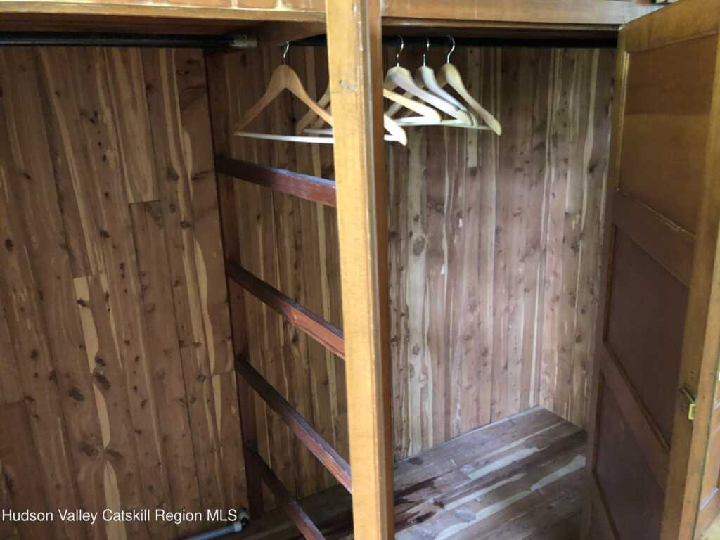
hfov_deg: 63.4
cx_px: 360
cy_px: 270
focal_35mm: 28
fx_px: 582
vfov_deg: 49.7
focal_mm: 3.99
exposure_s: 1/5
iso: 100
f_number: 1.8
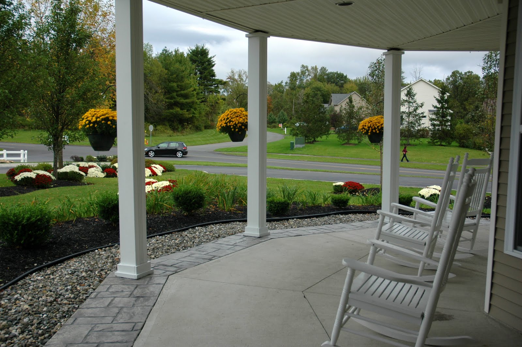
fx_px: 522
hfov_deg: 53.2
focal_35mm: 36
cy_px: 174
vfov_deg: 36.8
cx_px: 261
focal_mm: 24
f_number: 3.8
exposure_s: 1/400
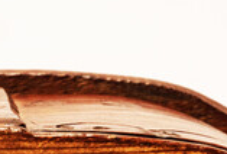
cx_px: -43
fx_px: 2412
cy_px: 379
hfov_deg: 5.4
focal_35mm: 381
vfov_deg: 3.6
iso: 100
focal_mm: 50
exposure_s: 1/10
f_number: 4.5
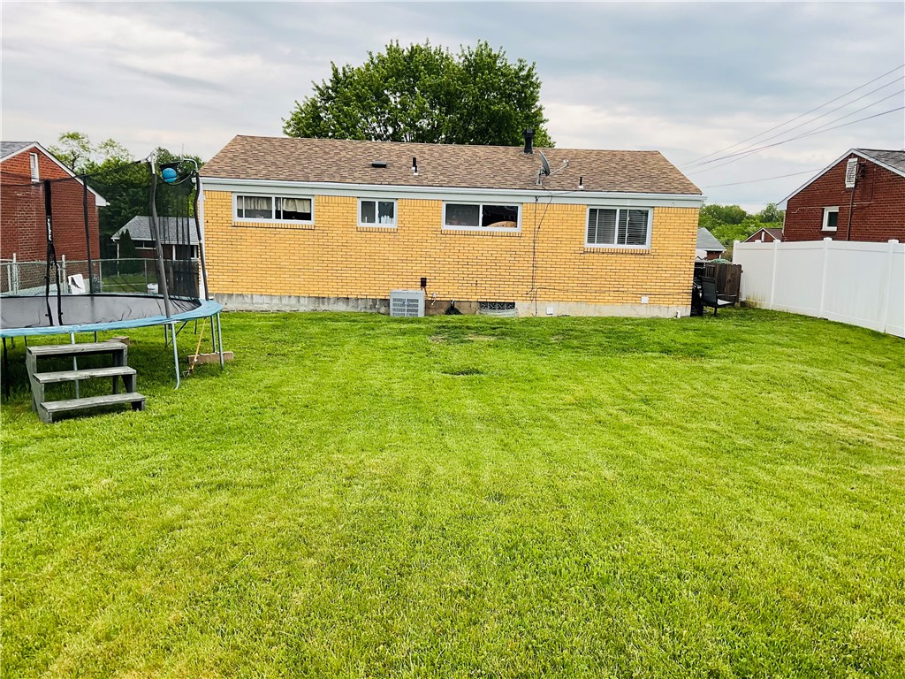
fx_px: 758
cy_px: 340
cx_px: 452
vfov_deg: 48.2
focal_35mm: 29
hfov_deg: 61.7
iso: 16
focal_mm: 3
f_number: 1.8
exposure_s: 1/657
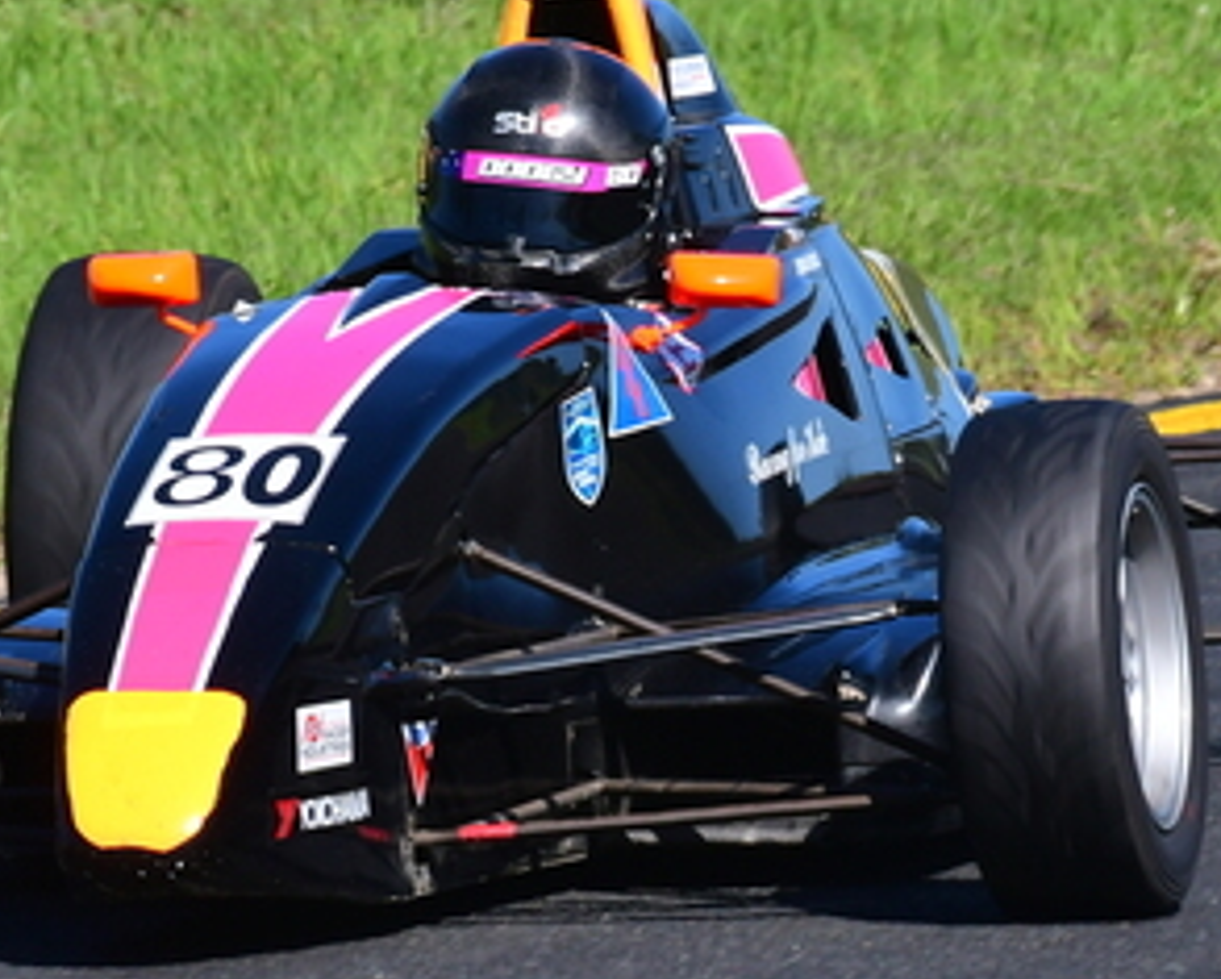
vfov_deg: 0.8
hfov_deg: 1.0
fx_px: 69452
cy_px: 490
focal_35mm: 1920
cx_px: 608
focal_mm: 500
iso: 500
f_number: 11
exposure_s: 1/640
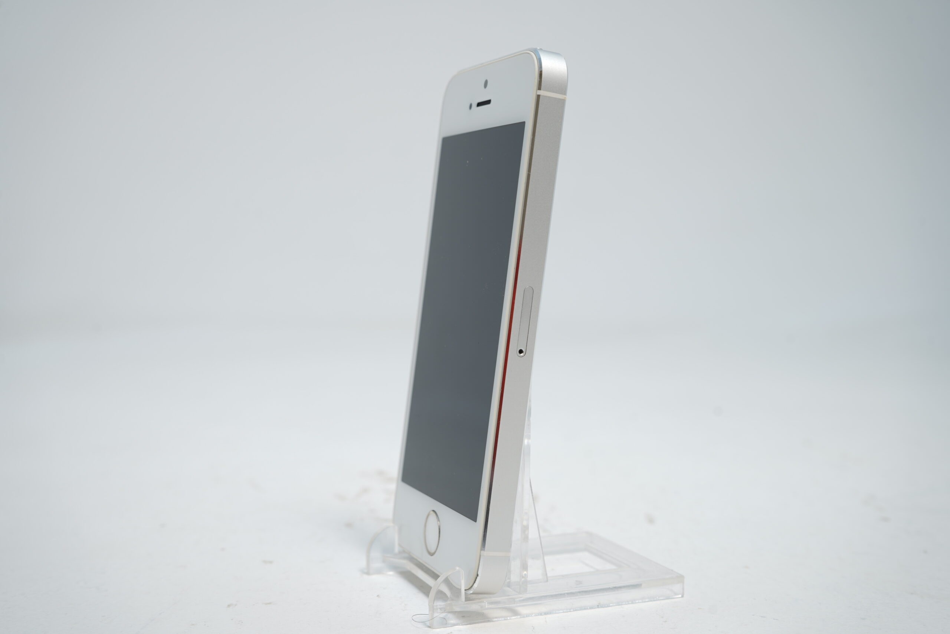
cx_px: 475
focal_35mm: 43
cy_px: 317
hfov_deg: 45.4
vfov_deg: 31.2
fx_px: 1135
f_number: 8
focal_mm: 43
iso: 64
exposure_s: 1/3
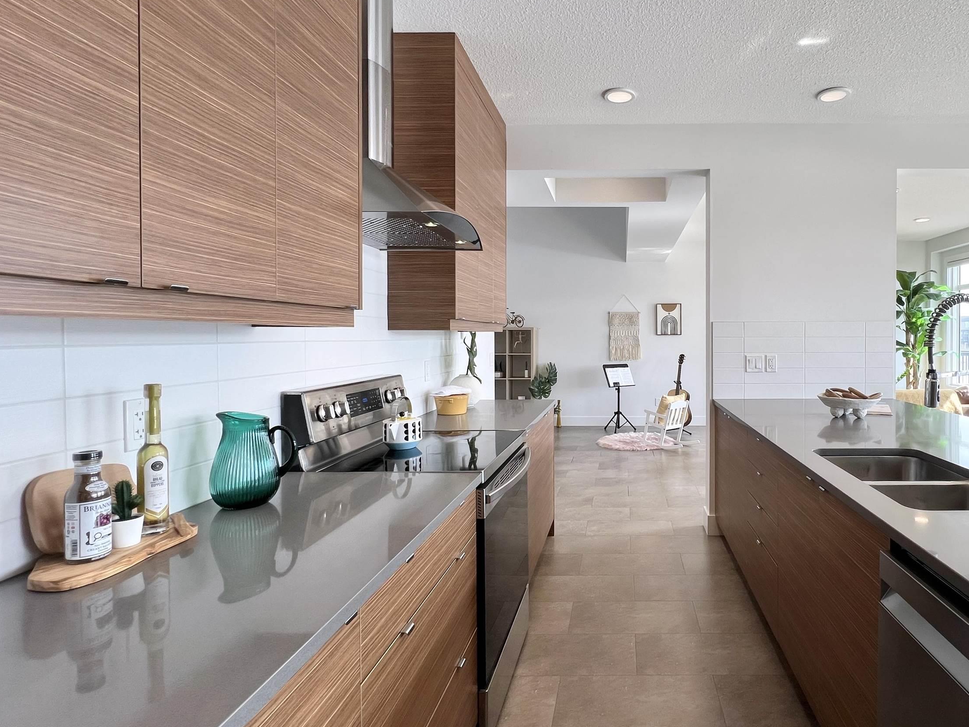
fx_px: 504
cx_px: 619
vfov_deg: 71.5
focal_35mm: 18
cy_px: 330
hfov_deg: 85.6
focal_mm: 1.57
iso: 40
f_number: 1.8
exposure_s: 1/120
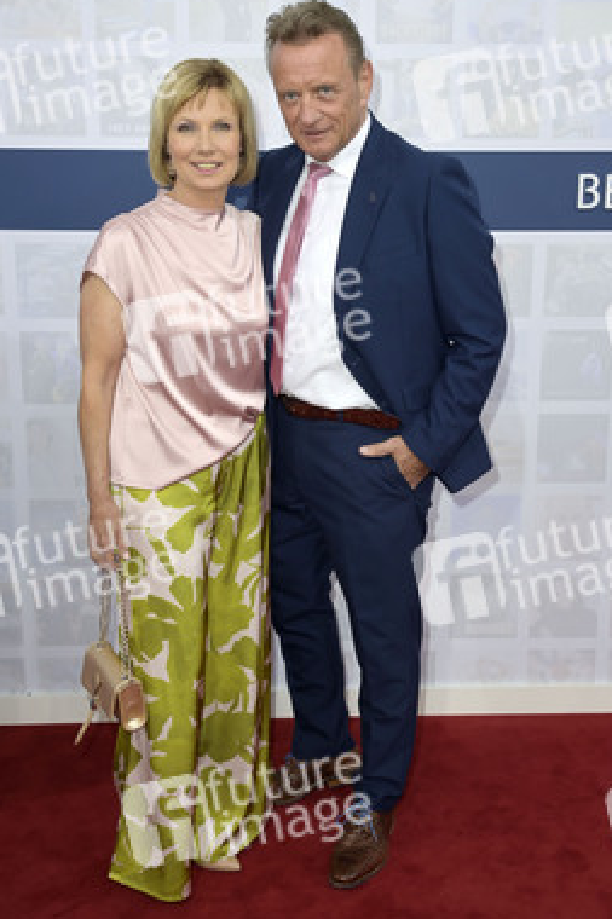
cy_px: 447
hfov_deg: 33.4
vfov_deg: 48.5
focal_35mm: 40
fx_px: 1021
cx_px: 317
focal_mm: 38
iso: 640
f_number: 7.1
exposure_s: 1/200
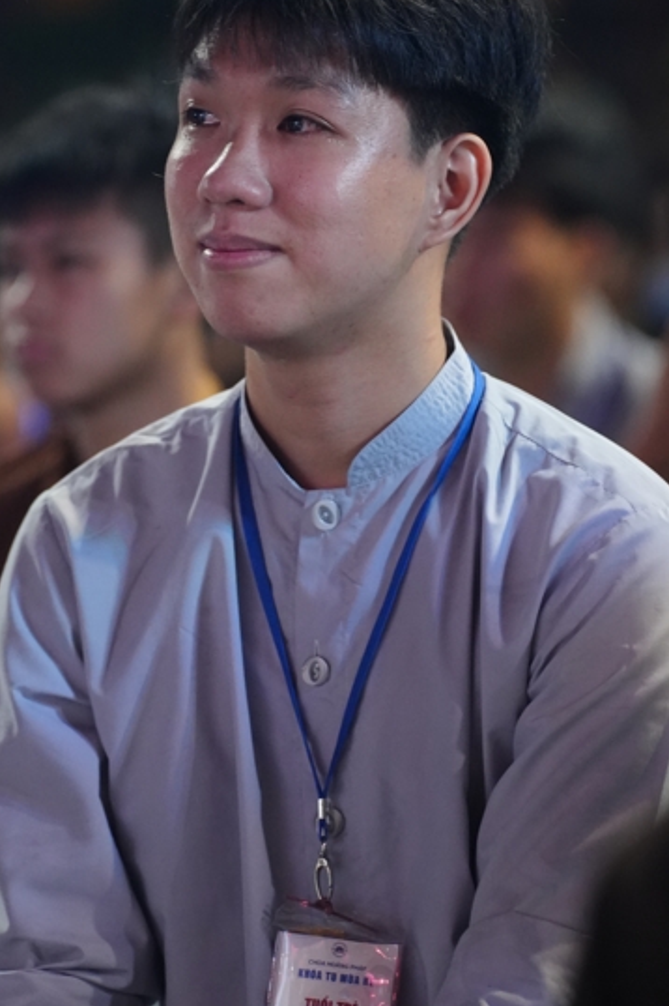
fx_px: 7591
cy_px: 558
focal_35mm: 272
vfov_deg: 7.6
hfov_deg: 5.0
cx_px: 316
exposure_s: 1/160
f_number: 2.8
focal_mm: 150
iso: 5000
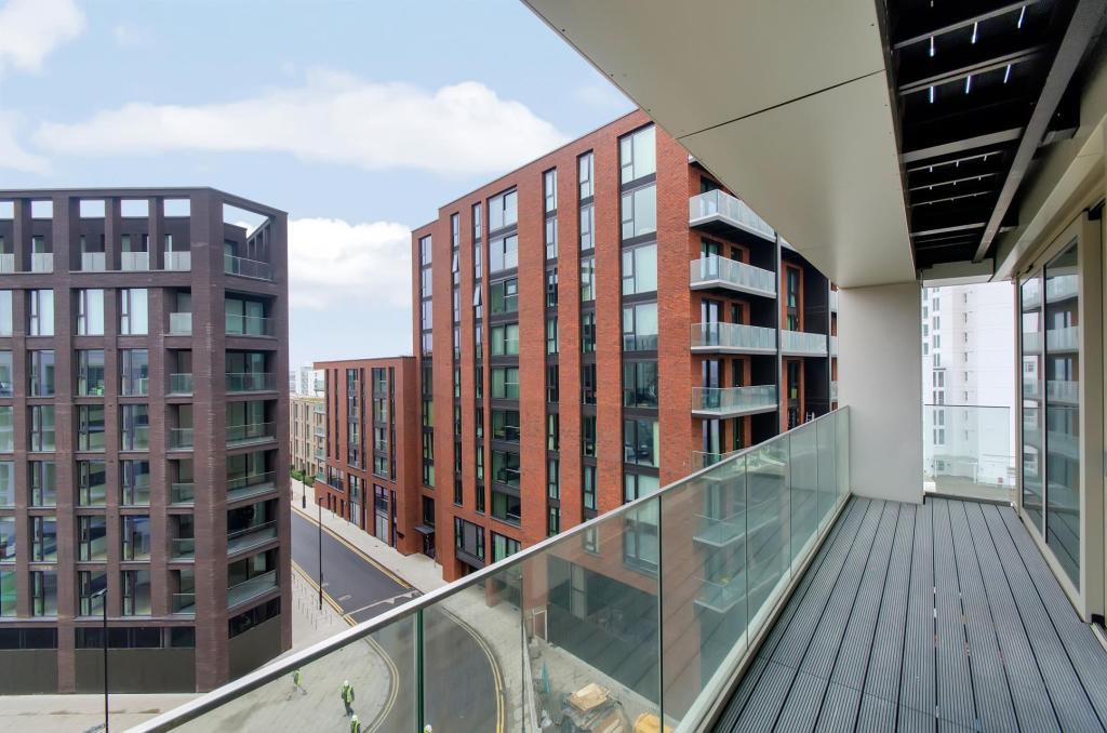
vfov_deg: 77.1
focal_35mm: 15
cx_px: 554
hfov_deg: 100.5
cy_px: 366
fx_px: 460
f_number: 10
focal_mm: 10
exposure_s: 1/50
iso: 500
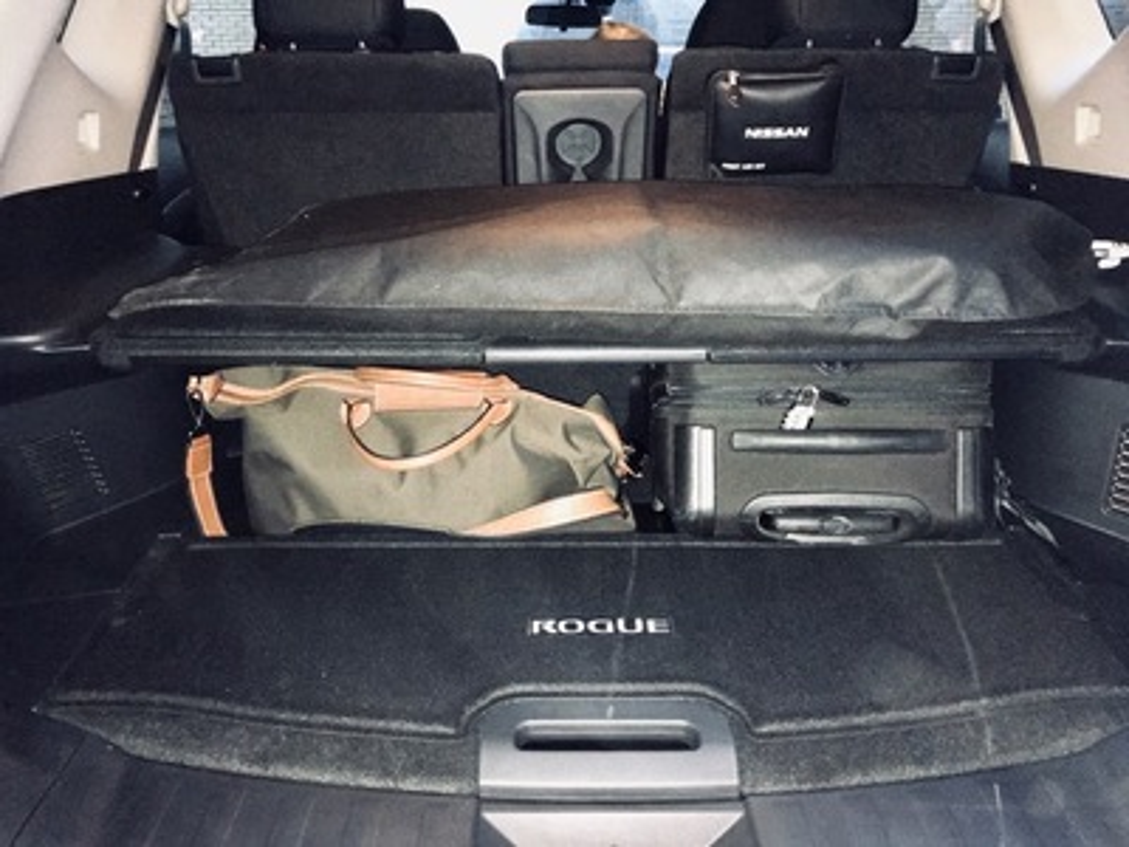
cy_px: 424
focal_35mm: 29
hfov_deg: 61.7
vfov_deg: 48.2
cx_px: 564
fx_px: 946
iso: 800
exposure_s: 1/16
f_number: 2.2
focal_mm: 4.15
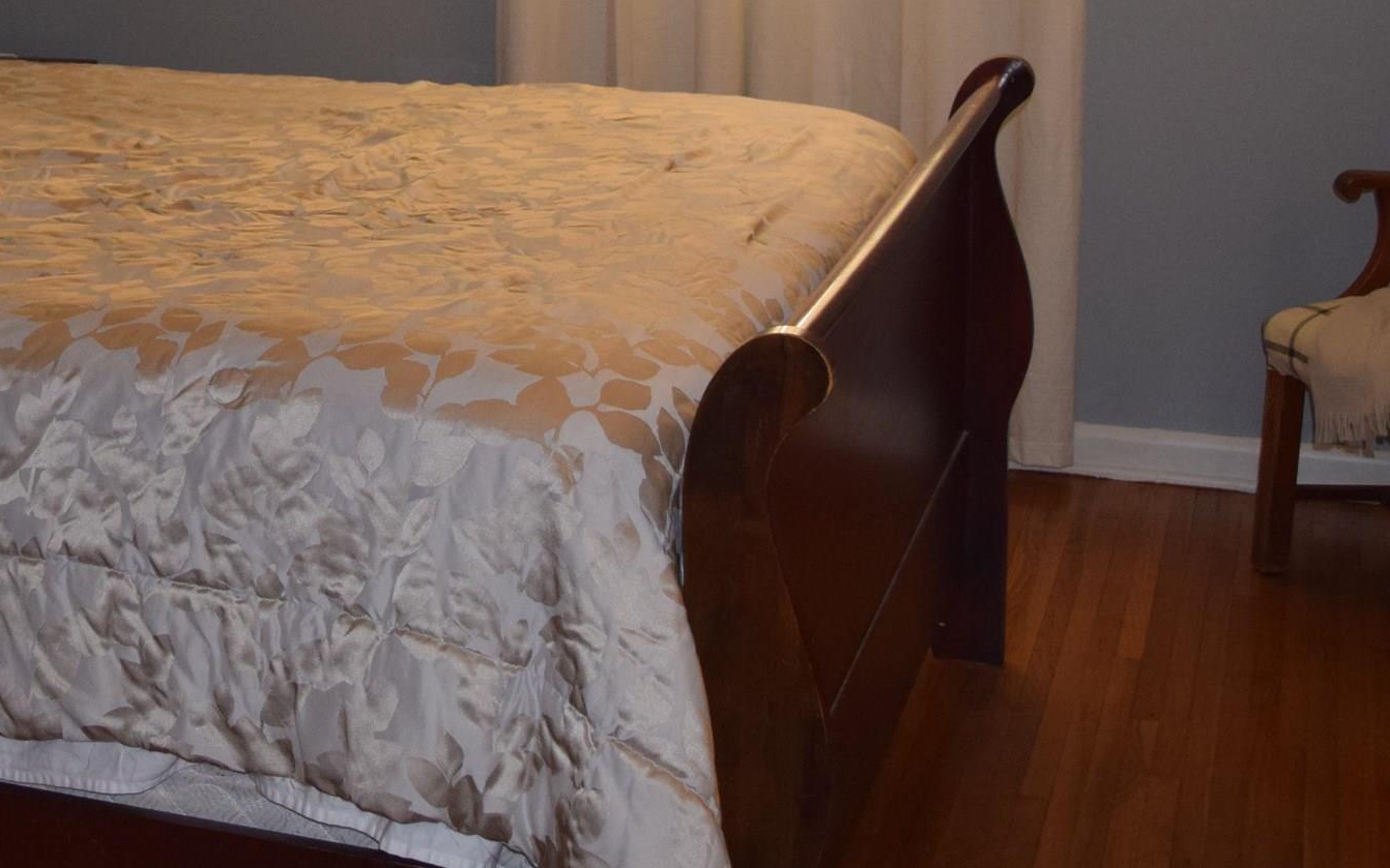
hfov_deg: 31.5
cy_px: -34
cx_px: 245
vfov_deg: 19.9
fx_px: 2387
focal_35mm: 63
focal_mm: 18
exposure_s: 1/60
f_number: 3.5
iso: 900
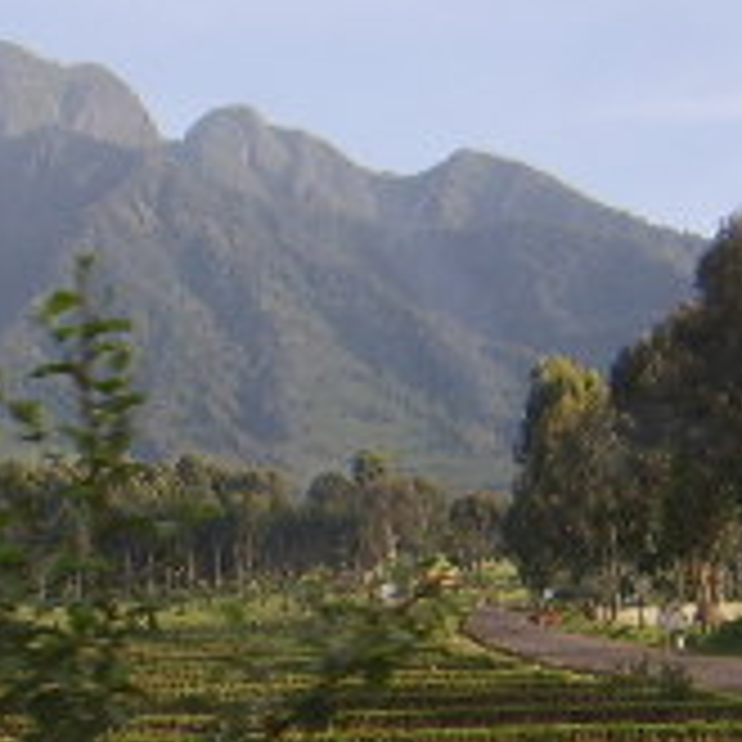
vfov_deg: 16.4
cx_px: -517
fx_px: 2571
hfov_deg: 14.7
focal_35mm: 106
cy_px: 526
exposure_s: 1/210
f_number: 5.6
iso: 71
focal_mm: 8.13
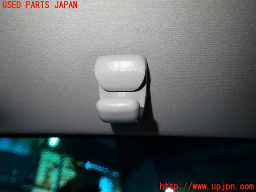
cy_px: 96
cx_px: 128
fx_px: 185
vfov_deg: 54.9
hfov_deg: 69.4
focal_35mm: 25
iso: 100
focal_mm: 4.5
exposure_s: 1/60
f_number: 2
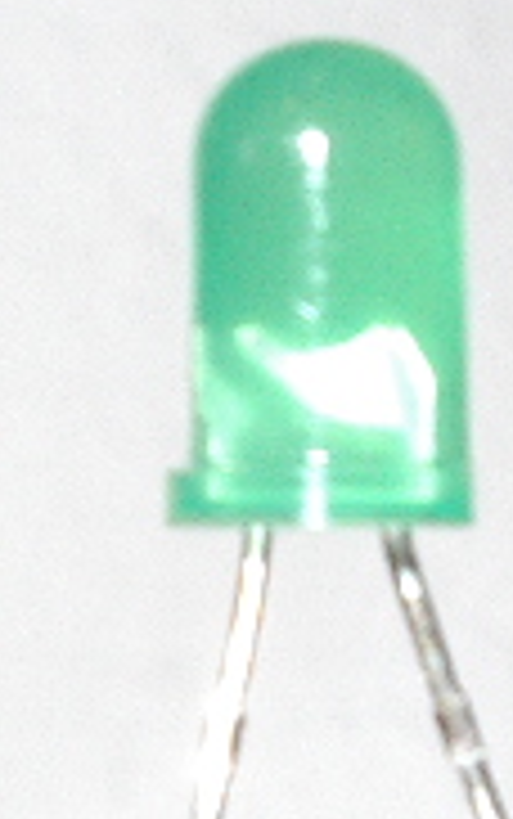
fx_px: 4333
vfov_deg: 10.7
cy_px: 720
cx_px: 212
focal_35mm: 194
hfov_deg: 6.8
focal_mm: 7.8
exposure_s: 1/60
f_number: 5.5
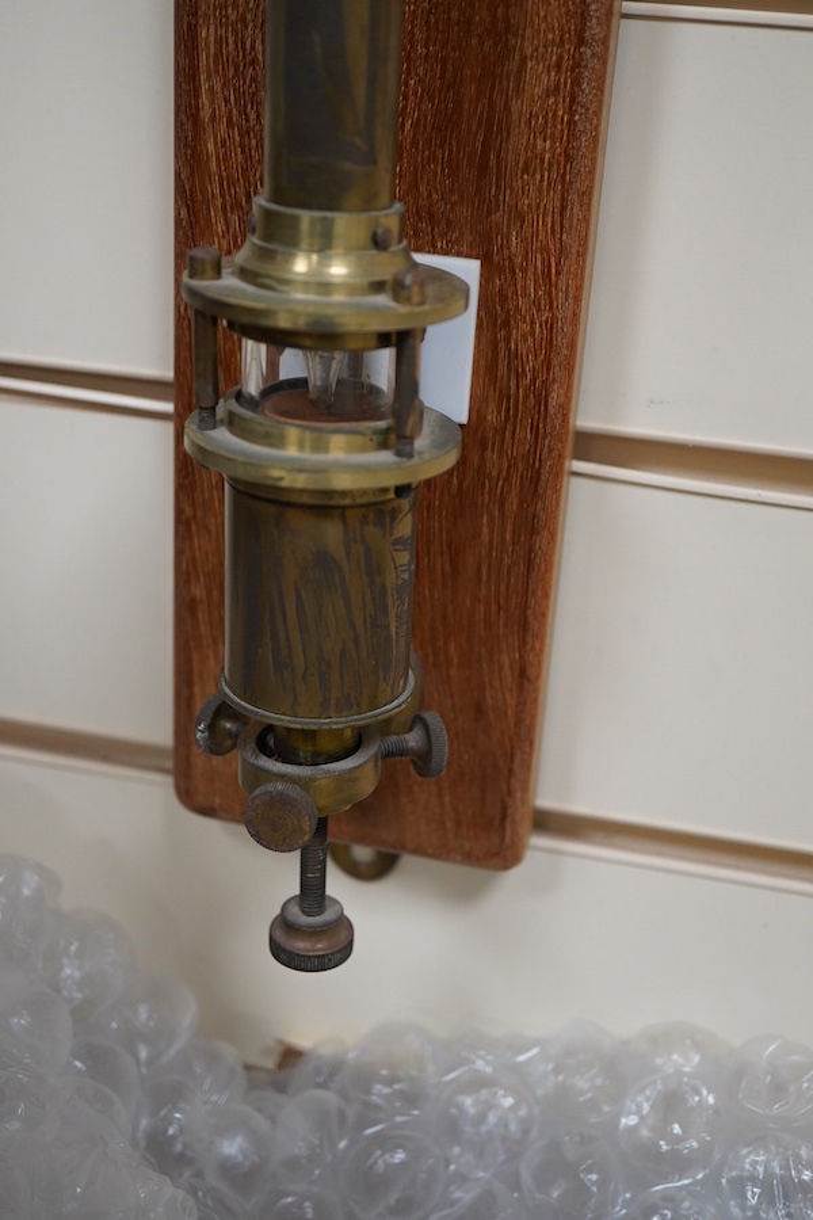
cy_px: 610
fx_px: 1524
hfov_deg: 29.9
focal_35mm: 45
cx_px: 406
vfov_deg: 43.6
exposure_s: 1/125
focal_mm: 30
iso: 1250
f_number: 3.5
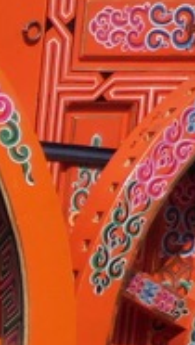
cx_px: -399
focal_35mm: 117
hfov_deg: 8.6
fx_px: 1073
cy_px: 382
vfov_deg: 17.6
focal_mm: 4.5
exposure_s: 1/1000
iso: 125
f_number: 6.6
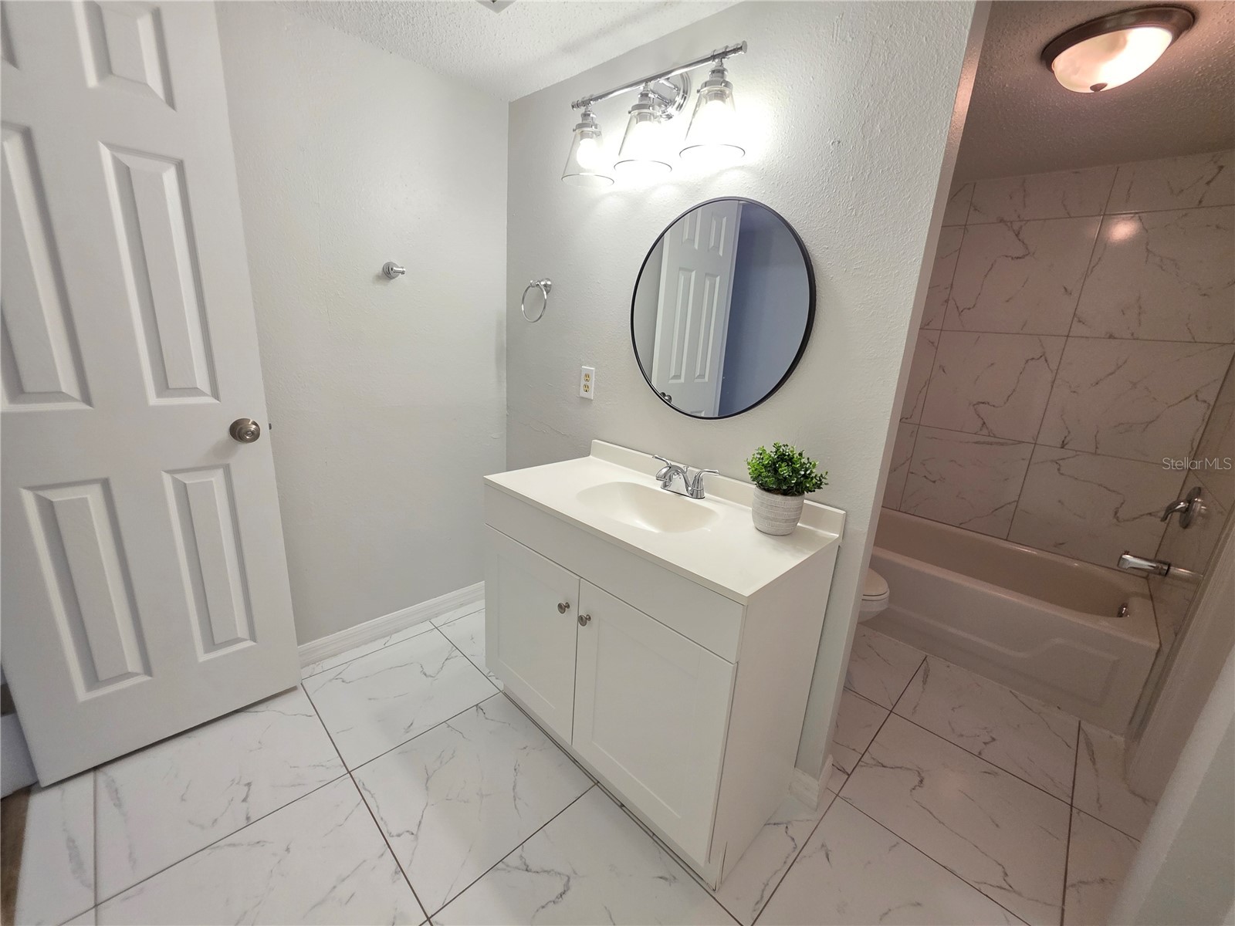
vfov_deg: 89.9
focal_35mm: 13
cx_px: 618
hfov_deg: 106.2
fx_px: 464
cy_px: 463
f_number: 1.9
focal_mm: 2.2
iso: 250
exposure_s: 1/120
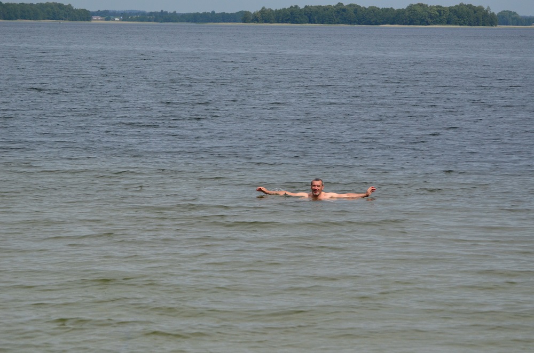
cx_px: 267
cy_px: 176
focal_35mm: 147
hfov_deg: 14.0
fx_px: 2176
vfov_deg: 9.3
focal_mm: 98
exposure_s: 1/8000
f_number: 4.5
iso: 640
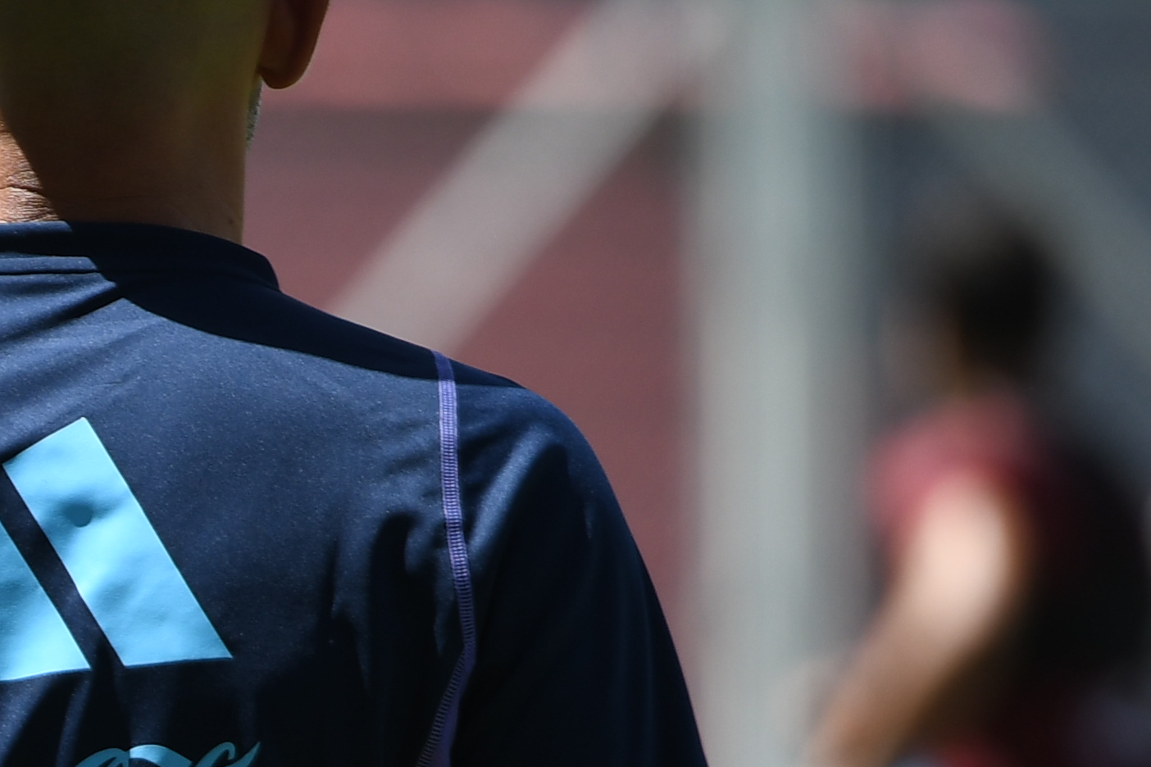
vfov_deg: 1.2
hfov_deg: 1.8
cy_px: 1037
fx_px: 37021
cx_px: -669
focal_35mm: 1158
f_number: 2.8
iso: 125
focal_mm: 195
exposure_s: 1/2000
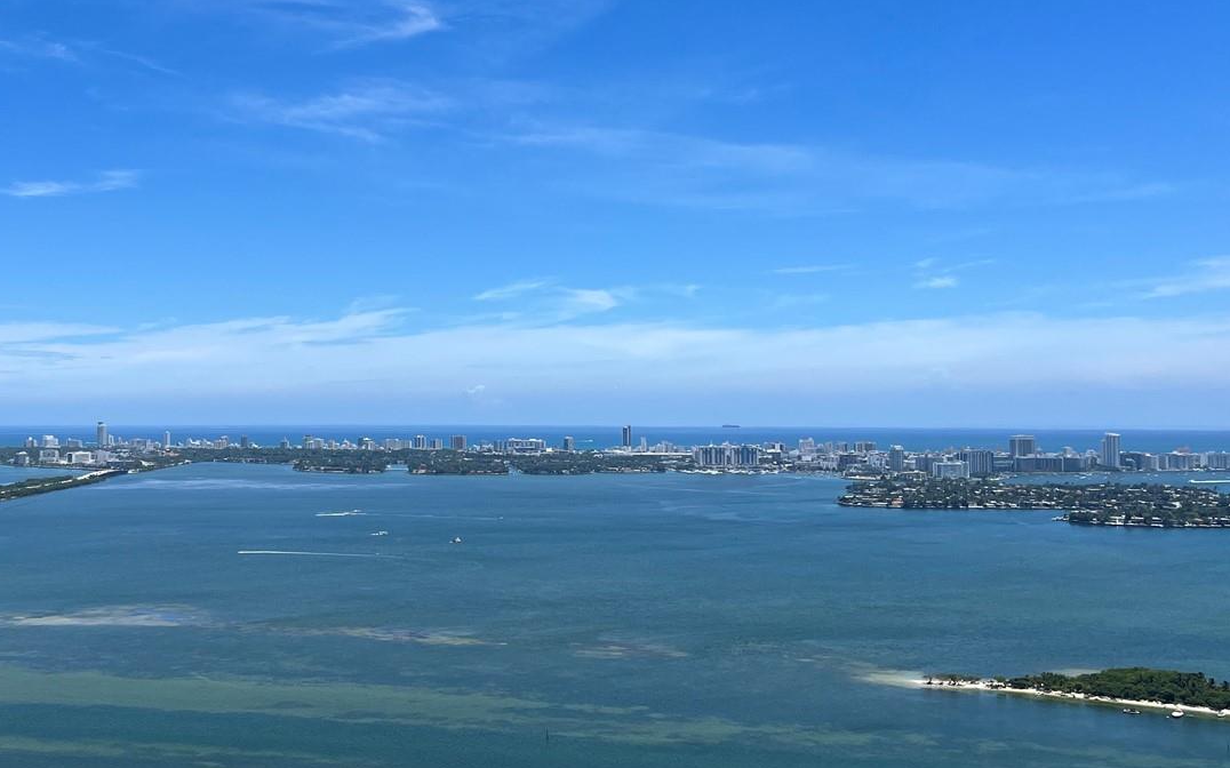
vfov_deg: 31.2
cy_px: 352
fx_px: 1374
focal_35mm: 41
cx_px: 357
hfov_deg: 47.0
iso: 50
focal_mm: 5.1
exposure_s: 1/5556
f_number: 1.6
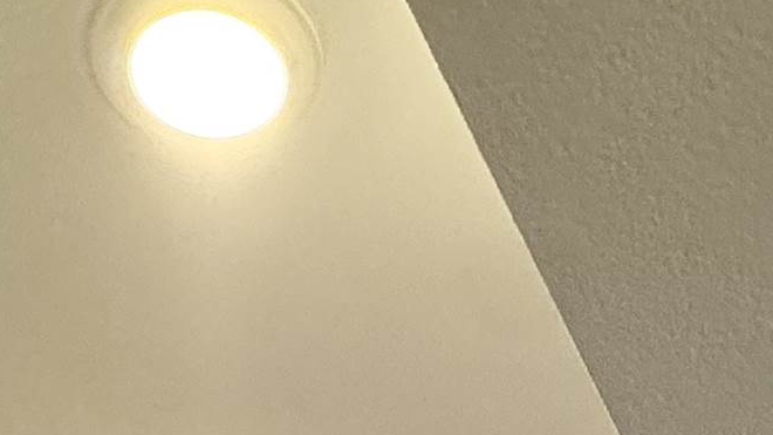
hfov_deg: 29.7
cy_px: 1325
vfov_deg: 10.9
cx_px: 369
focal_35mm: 71
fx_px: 1455
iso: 250
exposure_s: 1/120
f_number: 2.2
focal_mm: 2.22
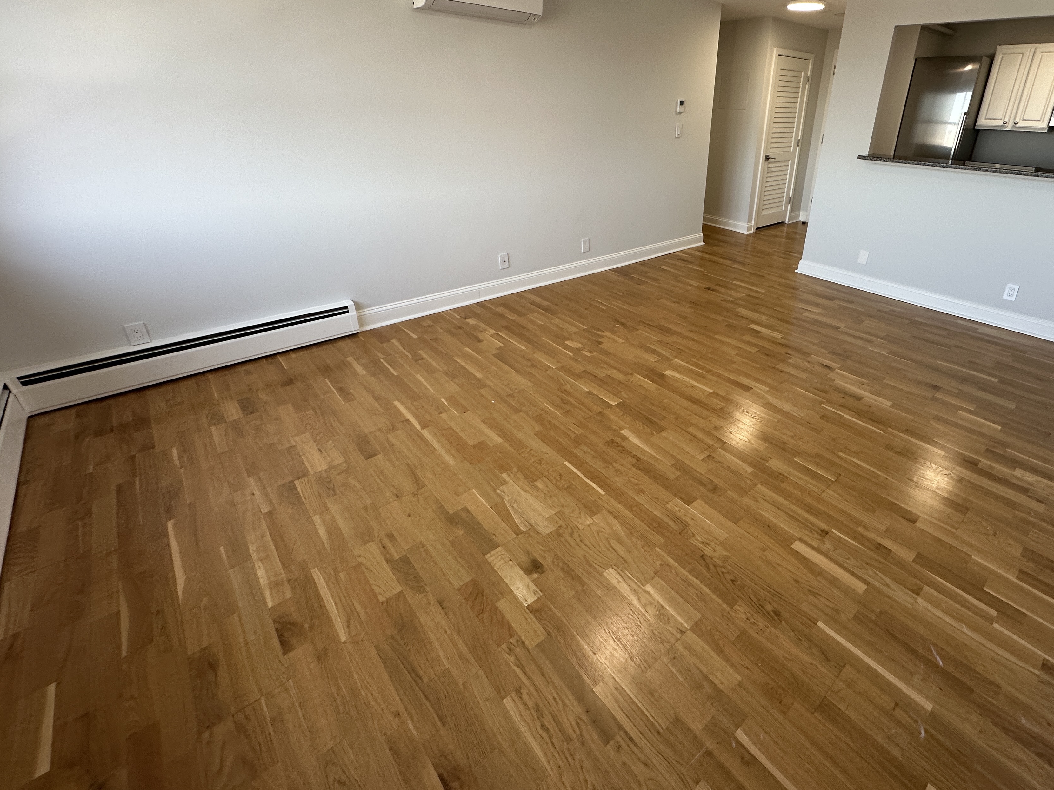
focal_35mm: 17
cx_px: 629
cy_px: 319
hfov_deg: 89.9
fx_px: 518
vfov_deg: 74.0
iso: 125
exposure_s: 1/120
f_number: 2.2
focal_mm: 2.22
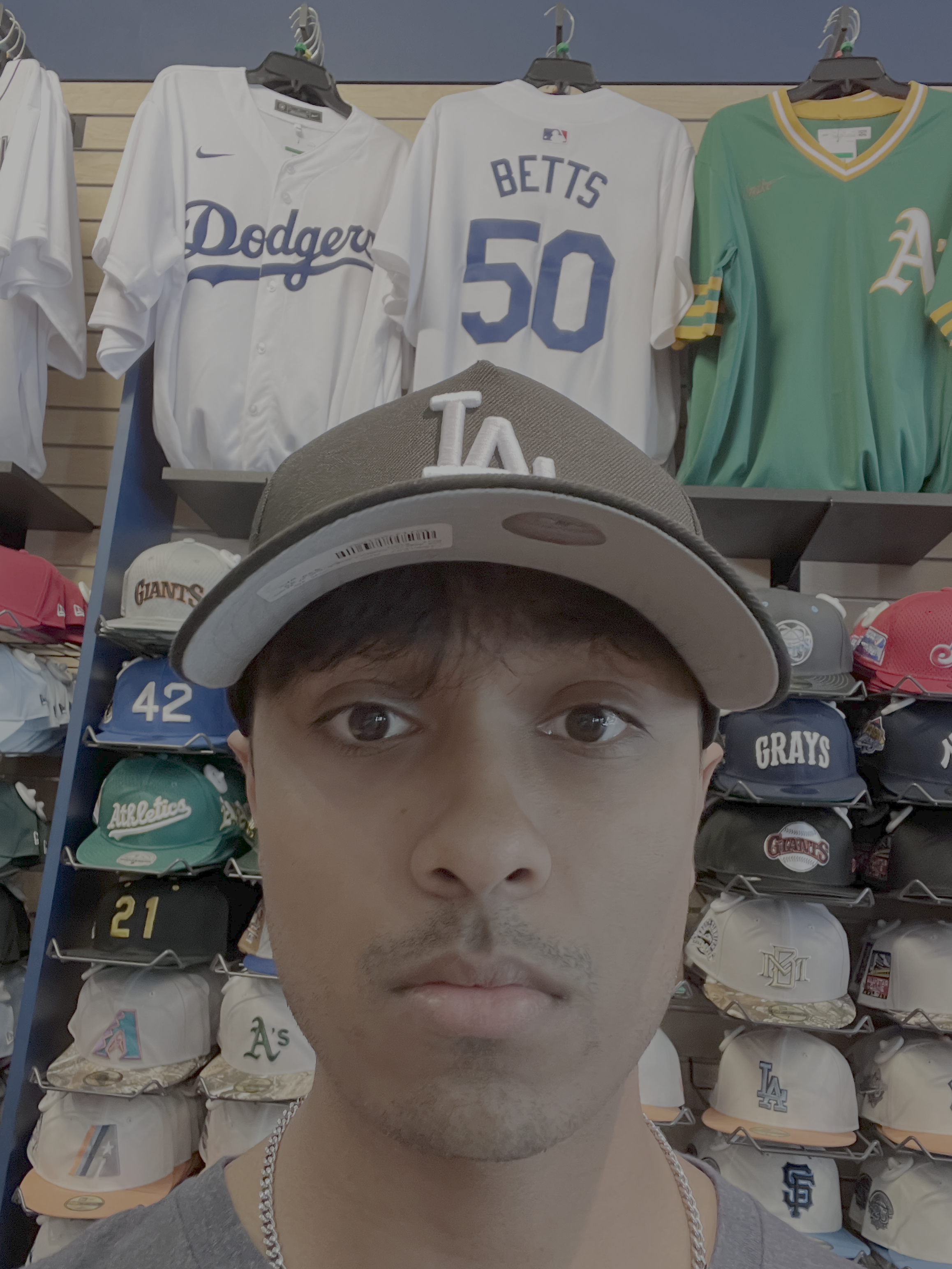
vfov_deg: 60.0
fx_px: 1100
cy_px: 634
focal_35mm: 30
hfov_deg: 46.8
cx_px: 476
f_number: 2.2
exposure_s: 1/20
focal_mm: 2.71
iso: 320
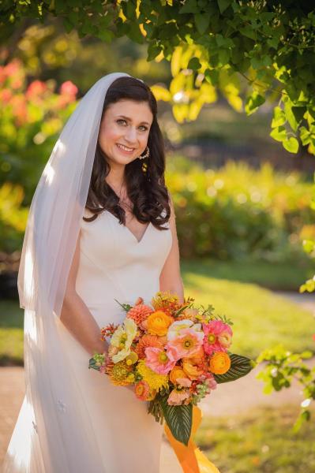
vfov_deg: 11.1
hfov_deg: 7.4
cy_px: 236
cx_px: 158
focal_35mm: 185
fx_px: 2432
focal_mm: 185
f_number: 5
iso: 400
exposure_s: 1/320
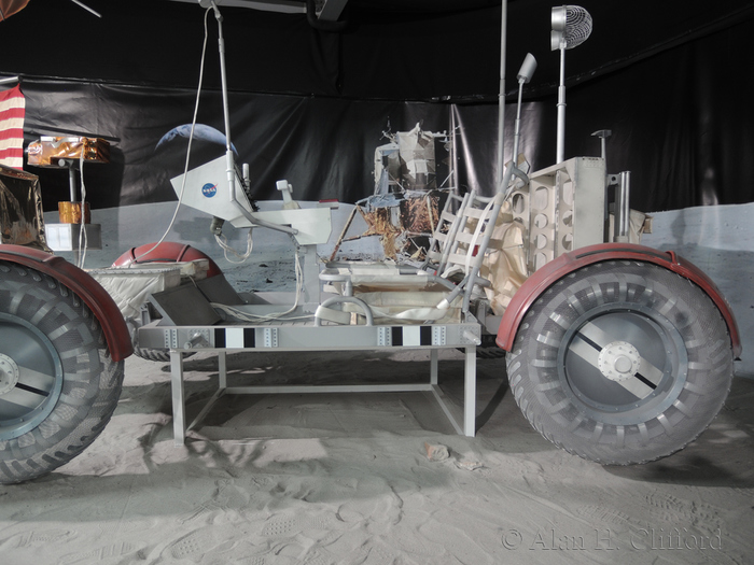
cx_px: 377
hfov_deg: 71.6
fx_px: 523
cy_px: 282
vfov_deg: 56.8
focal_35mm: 24
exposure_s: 1/6
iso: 100
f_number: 1.8
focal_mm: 5.1
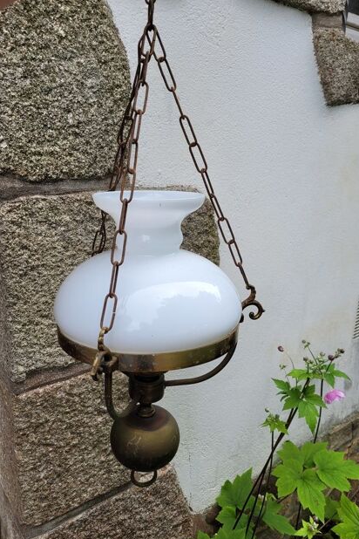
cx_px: 166
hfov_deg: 46.4
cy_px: 264
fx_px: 419
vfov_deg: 65.5
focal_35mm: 28
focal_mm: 5.4
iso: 40
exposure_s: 1/225
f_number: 1.8
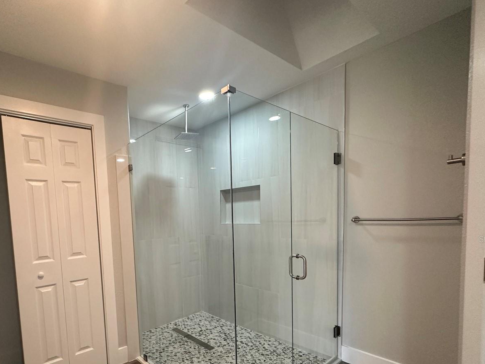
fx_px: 266
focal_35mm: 19
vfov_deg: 67.0
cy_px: 239
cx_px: 189
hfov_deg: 83.4
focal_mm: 2.22
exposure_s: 1/120
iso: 250
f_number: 2.2
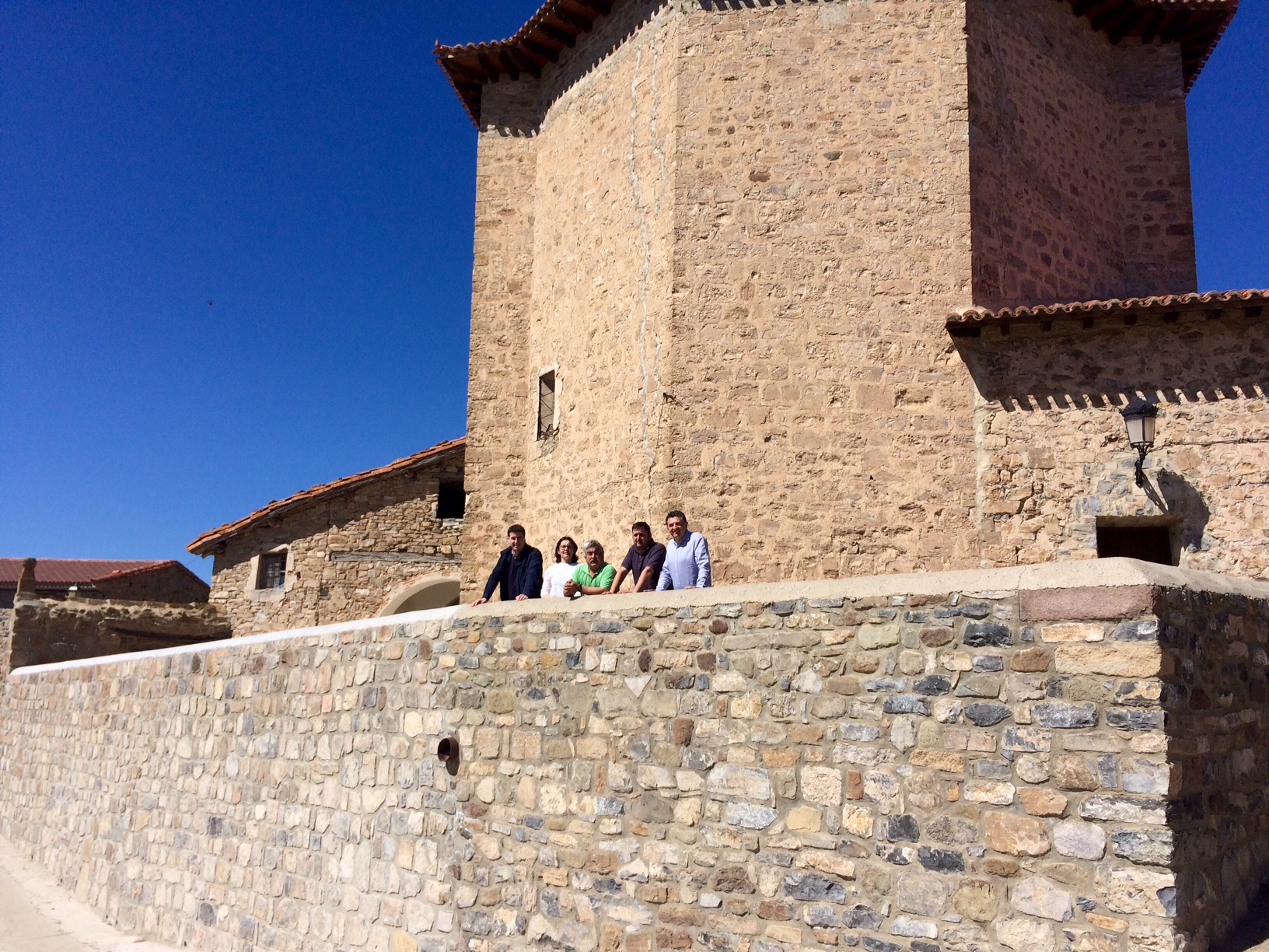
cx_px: 634
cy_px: 476
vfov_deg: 48.2
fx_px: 1063
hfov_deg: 61.7
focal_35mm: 29
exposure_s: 1/3731
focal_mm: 4.15
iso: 32
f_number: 2.2
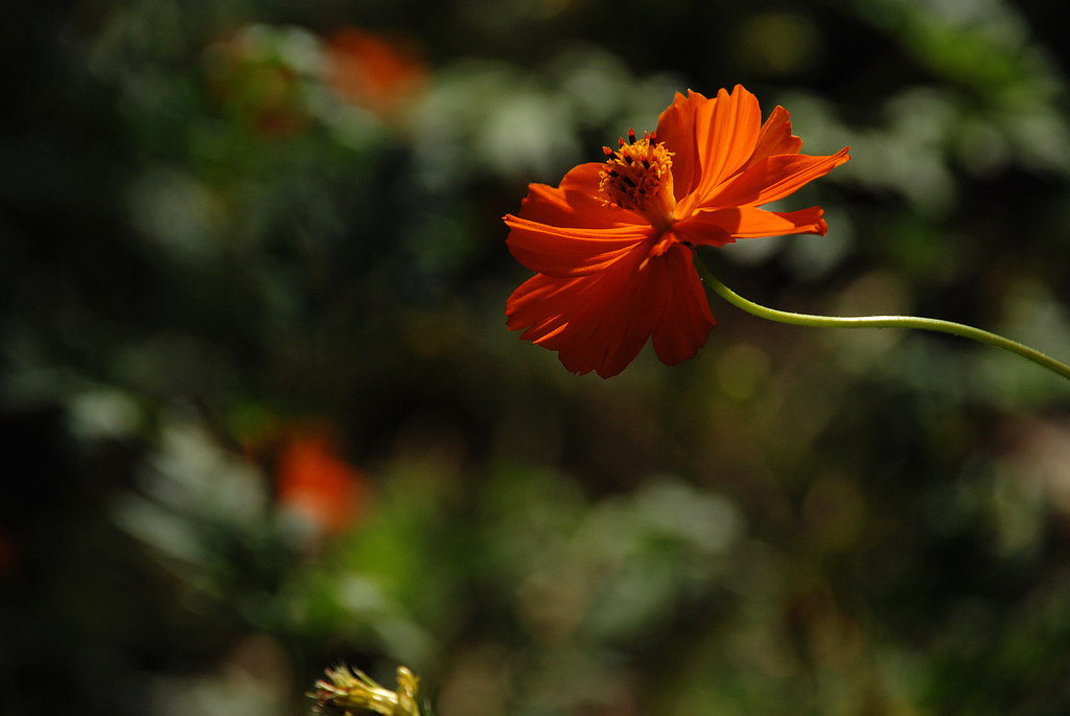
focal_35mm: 202
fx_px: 6025
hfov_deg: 10.1
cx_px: 535
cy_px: 358
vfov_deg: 6.8
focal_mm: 135
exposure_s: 1/800
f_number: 5.6
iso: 200
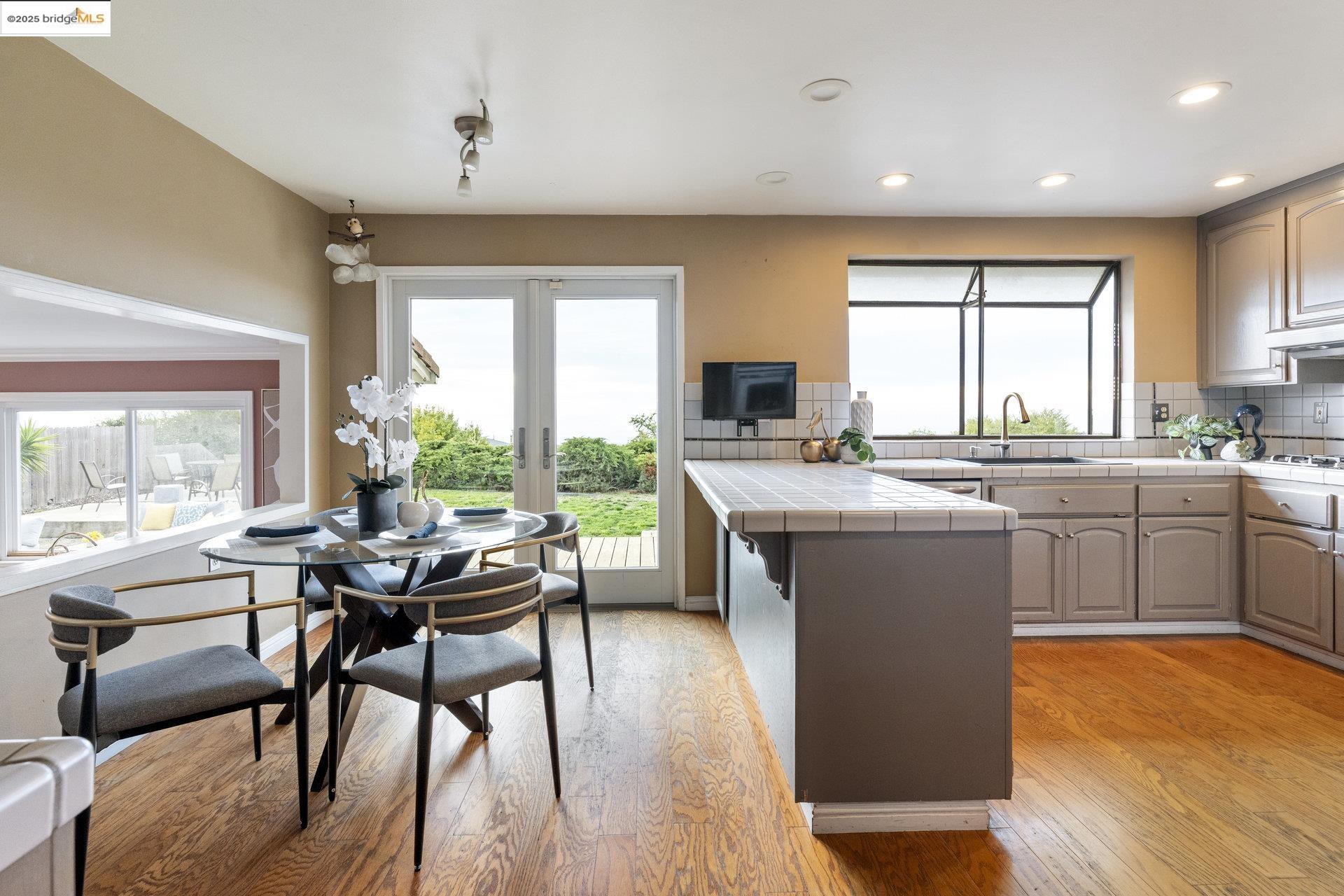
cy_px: 448
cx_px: 672
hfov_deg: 93.3
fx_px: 635
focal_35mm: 17
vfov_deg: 70.4
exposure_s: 1/13
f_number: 8
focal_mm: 17
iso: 800
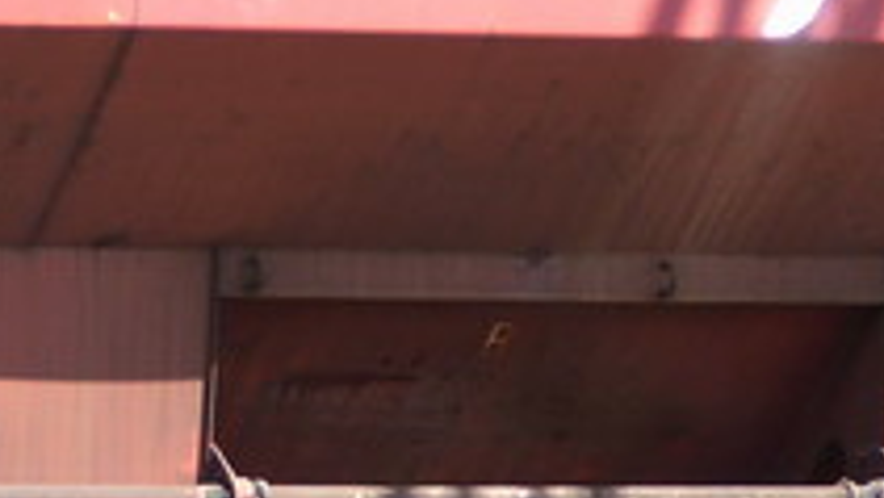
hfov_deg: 3.2
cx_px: -528
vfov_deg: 1.8
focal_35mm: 664
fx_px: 15574
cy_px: 389
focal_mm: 17.5
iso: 80
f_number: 5
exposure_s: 1/80
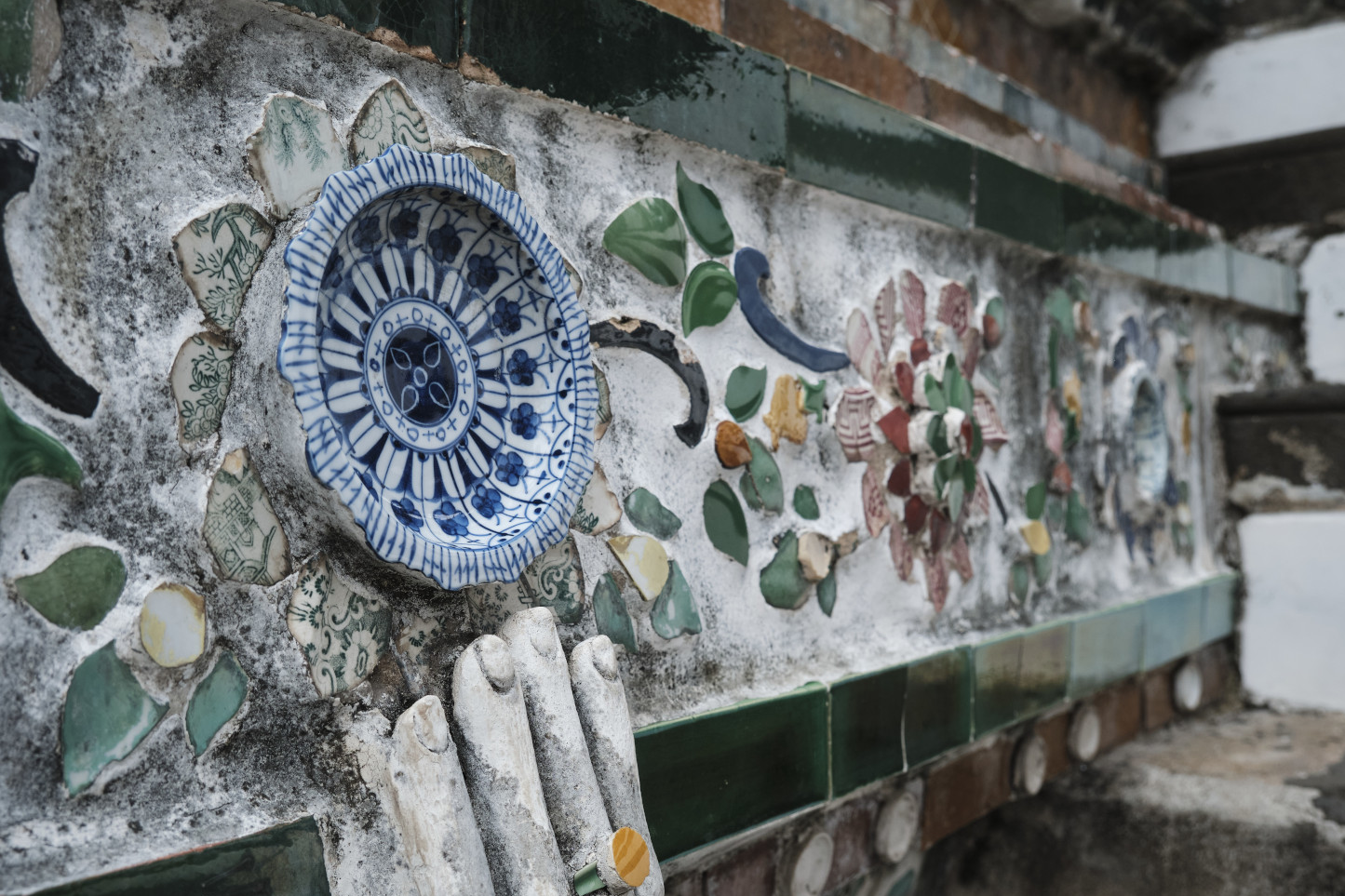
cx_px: 724
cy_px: 494
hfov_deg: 51.8
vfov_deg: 35.9
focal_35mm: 37
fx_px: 1382
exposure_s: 1/350
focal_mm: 22.3
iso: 500
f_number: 5.6
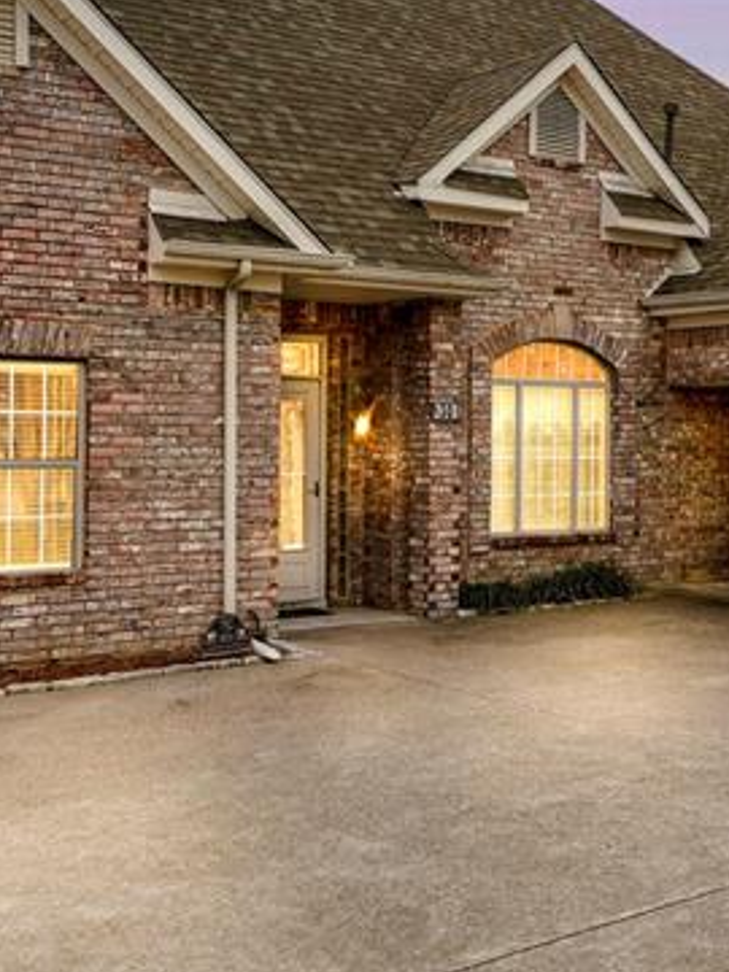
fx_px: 1483
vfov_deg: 36.2
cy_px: 424
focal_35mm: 53
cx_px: 599
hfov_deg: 27.0
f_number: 9
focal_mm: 19.3
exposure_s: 1/400
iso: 400
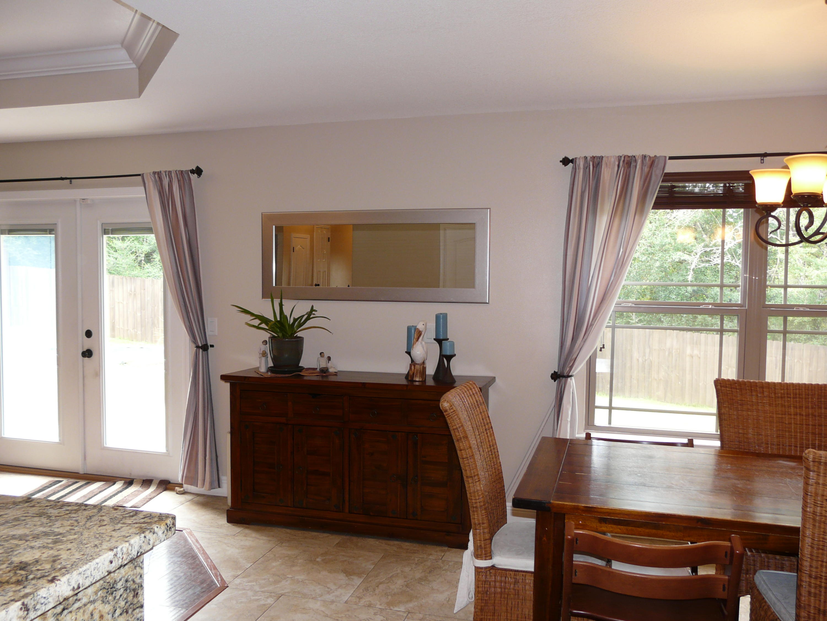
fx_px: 693
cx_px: 414
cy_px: 310
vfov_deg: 48.2
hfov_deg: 61.7
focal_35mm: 29
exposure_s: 1/30
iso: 100
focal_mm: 4.7
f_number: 2.8
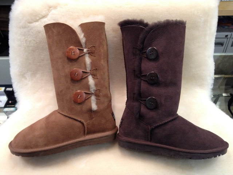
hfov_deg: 52.6
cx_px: 116
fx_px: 236
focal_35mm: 35
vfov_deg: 40.7
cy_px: 88
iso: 64
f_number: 2.4
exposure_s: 1/25
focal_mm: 4.28
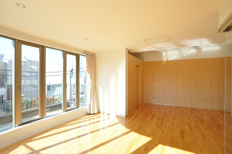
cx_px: 116
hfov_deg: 85.5
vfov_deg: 63.1
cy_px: 77
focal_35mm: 20
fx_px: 126
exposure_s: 1/250
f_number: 8
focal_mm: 13
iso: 800
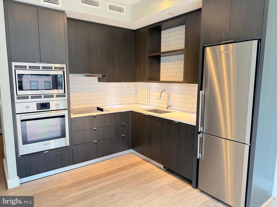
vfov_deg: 56.8
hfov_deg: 71.6
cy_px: 104
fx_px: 192
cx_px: 138
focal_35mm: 24
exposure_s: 1/60
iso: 250
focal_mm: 6.76
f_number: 1.78
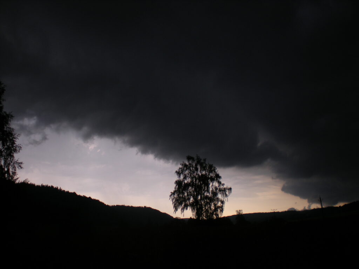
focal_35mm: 38
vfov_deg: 37.7
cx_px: 180
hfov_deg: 49.0
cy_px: 134
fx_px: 394
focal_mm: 6.3
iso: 64
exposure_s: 1/95.5
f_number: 3.1
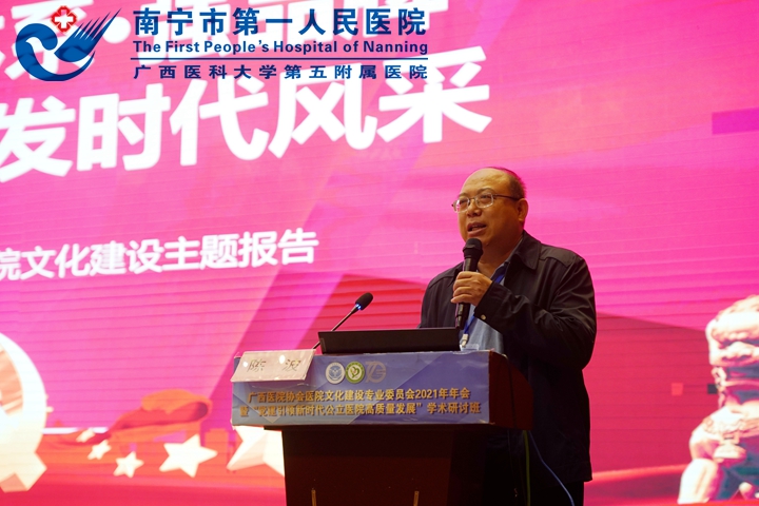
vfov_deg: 19.5
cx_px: 380
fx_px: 1476
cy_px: 253
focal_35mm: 70
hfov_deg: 28.8
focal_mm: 70
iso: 1250
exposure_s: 1/250
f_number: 3.2
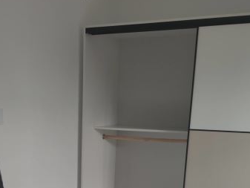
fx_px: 412
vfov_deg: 23.8
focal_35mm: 57
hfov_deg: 33.4
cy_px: 213
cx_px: 80
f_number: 1.69
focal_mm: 6.72
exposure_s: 1/100
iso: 84
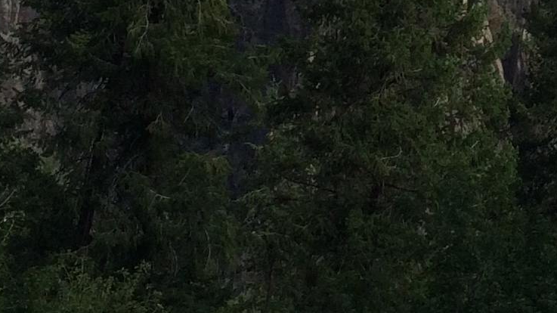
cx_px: 548
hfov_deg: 15.1
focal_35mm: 140
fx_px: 2067
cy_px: -328
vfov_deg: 8.2
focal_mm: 4.15
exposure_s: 1/1172
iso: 32
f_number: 2.2
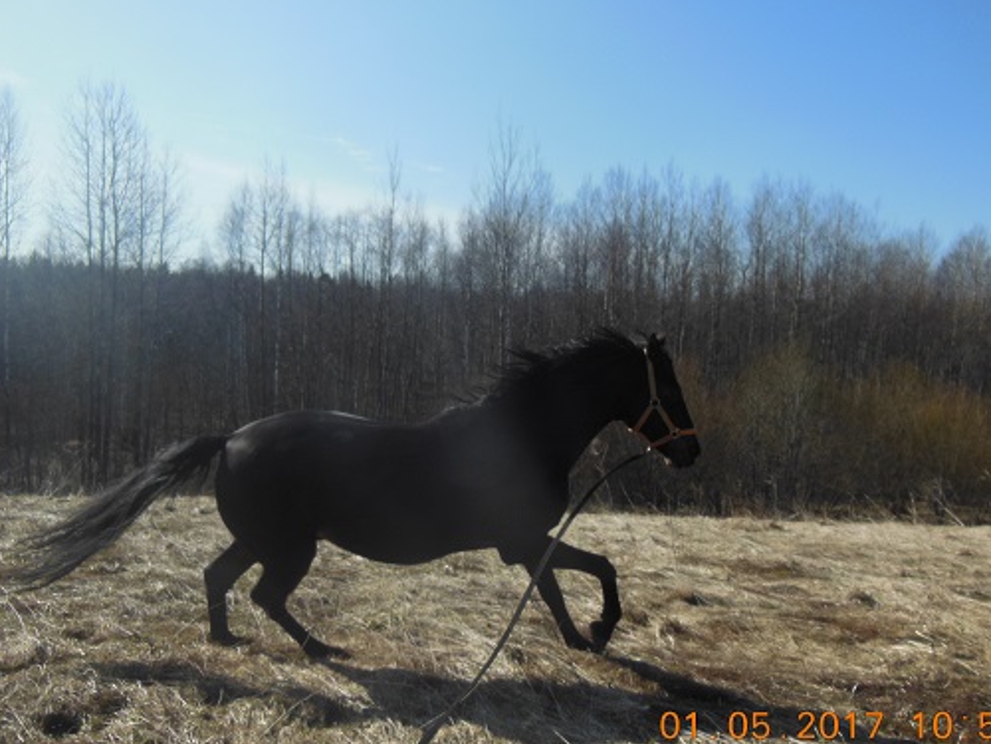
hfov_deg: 59.9
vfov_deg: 46.8
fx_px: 859
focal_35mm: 30
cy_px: 365
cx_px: 474
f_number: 3.5
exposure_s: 1/1250
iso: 125
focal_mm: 4.5
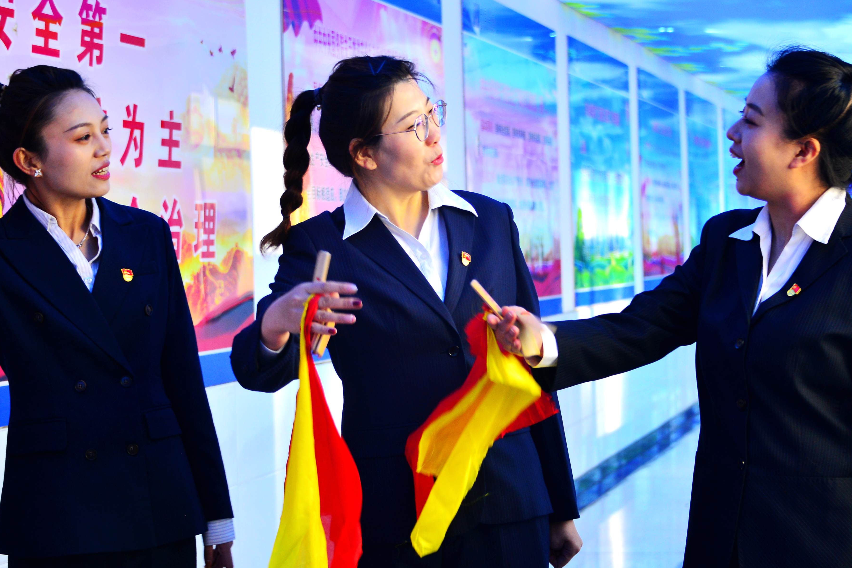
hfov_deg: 21.2
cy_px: 265
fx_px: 2272
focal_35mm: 96
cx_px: 402
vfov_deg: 14.3
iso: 360
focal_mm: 62
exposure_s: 1/125
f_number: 4.8
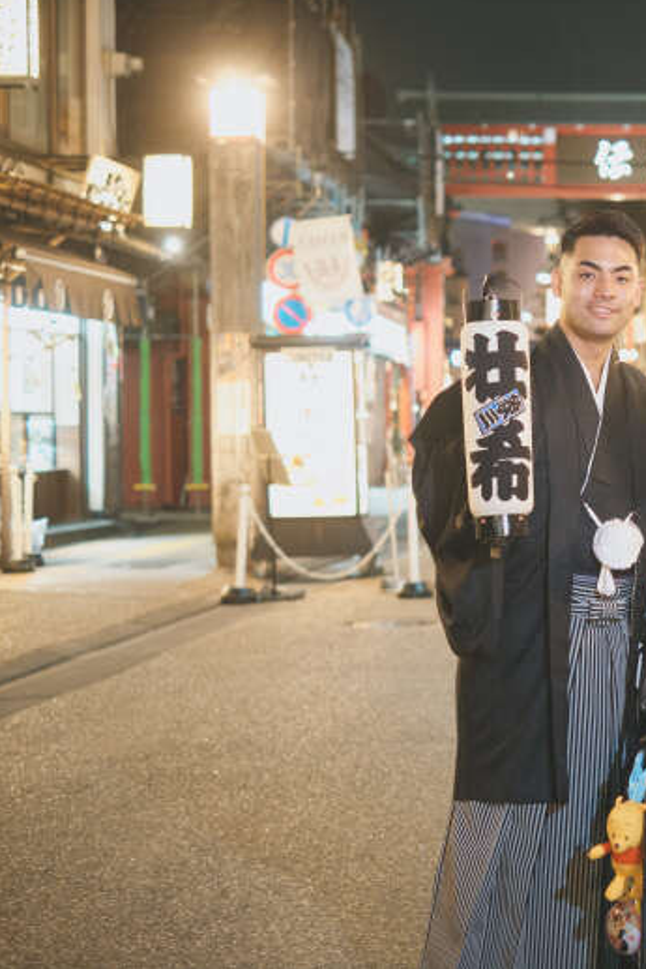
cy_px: 473
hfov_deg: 16.2
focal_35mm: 82
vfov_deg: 24.8
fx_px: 2206
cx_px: 715
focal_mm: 35
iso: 1600
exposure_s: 1/50
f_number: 2.2
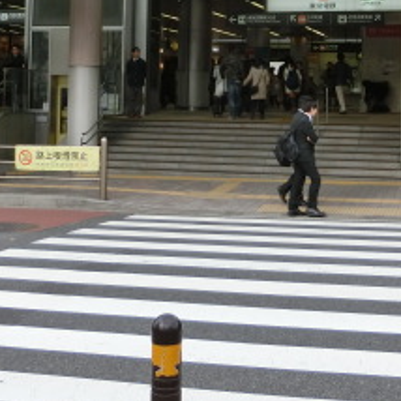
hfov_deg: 26.0
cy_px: 39
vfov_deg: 25.3
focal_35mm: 66
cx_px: 253
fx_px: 865
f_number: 3.5
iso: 80
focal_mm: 4.5
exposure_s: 1/200
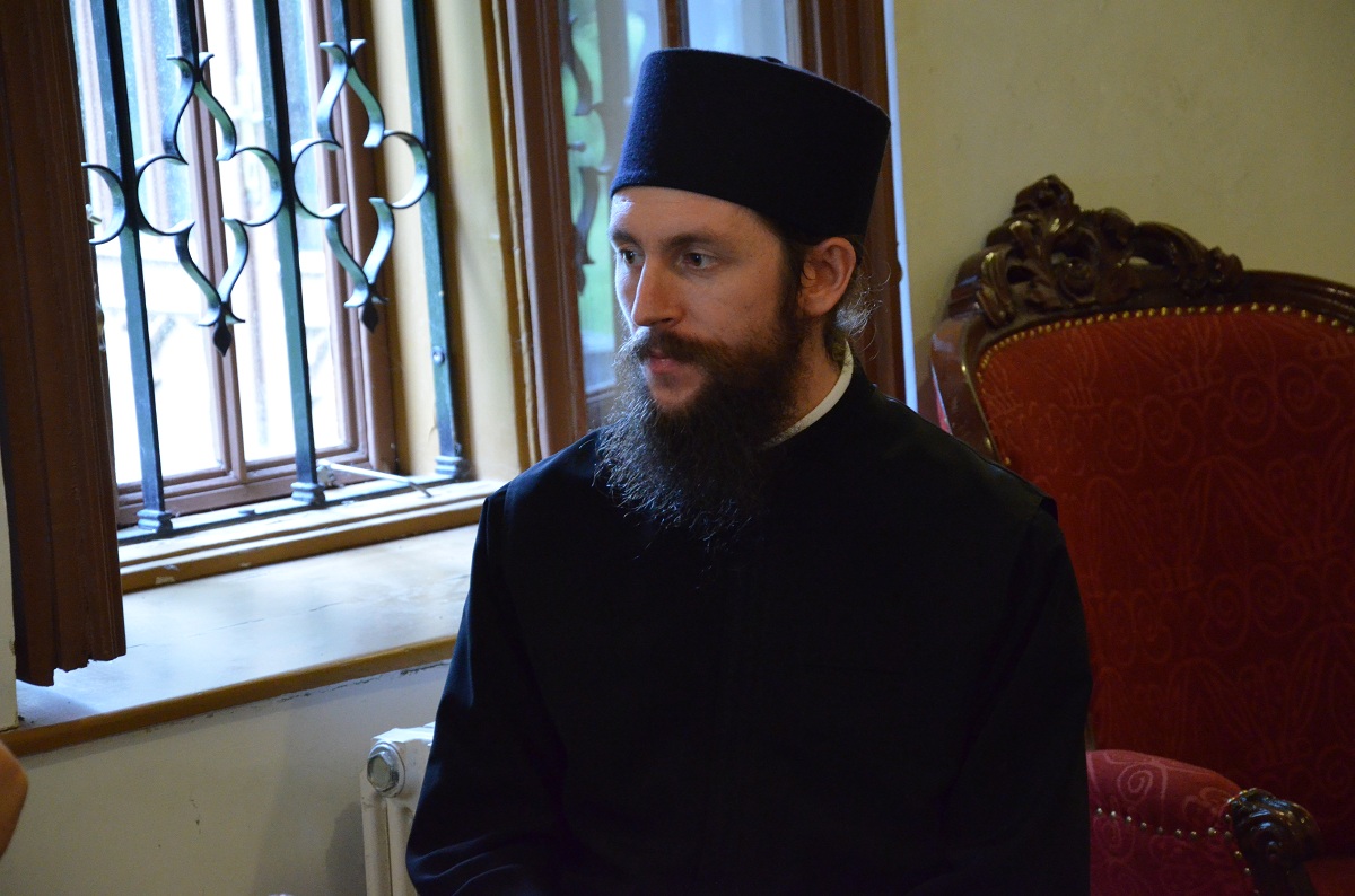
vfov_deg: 10.1
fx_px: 5069
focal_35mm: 135
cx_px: 678
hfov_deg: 15.2
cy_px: 448
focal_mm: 90
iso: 4000
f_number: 5.6
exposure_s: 1/60
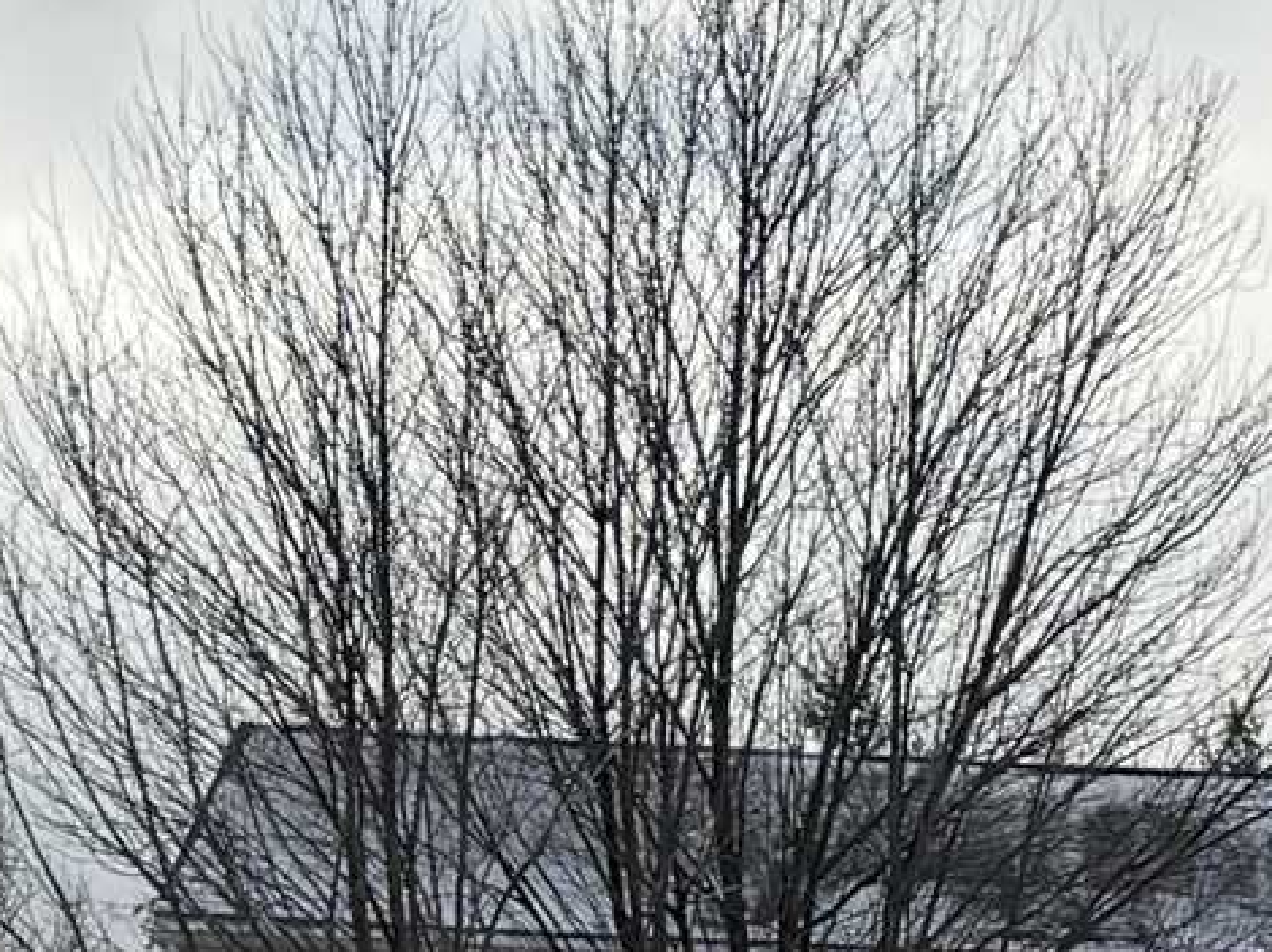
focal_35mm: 157
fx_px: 5766
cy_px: 2239
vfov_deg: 8.6
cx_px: 1304
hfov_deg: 12.4
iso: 80
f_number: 1.78
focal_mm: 6.76
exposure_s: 1/3584
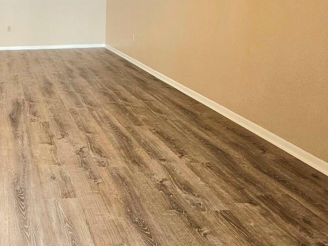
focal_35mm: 32
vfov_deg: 41.8
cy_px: 41
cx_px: 19
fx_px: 303
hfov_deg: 49.1
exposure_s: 1/60.2
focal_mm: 2.2
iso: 200
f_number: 2.2
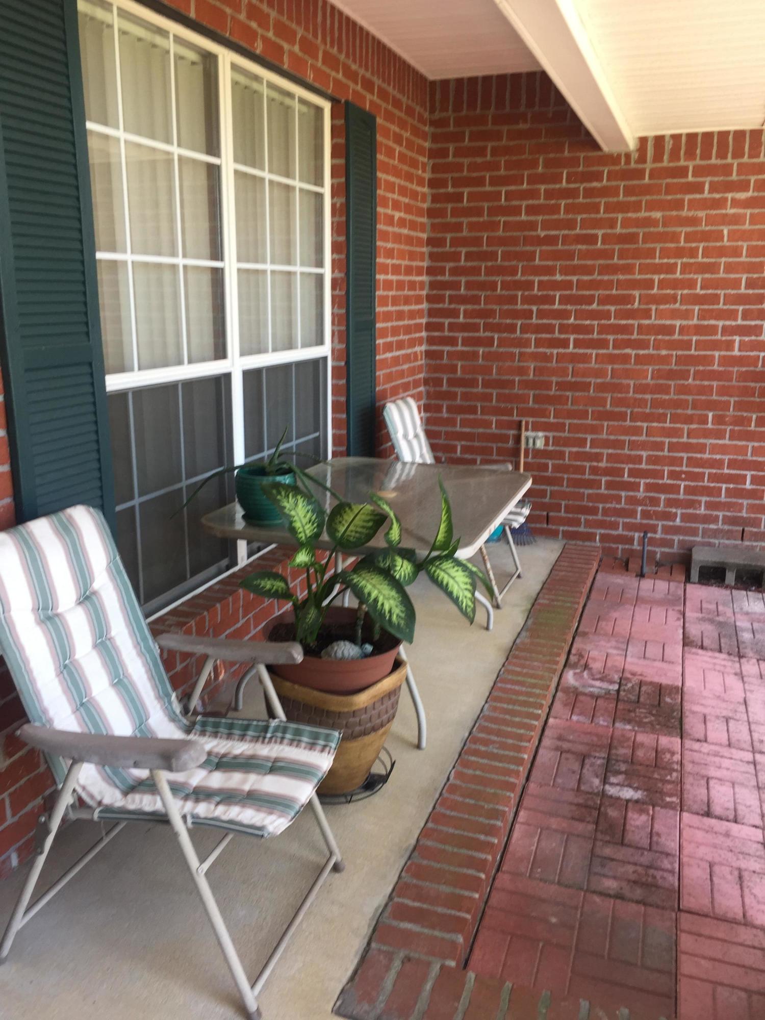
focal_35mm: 29
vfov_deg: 61.7
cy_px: 510
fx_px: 855
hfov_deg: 48.2
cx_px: 382
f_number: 2.2
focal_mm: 4.15
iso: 32
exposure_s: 1/60
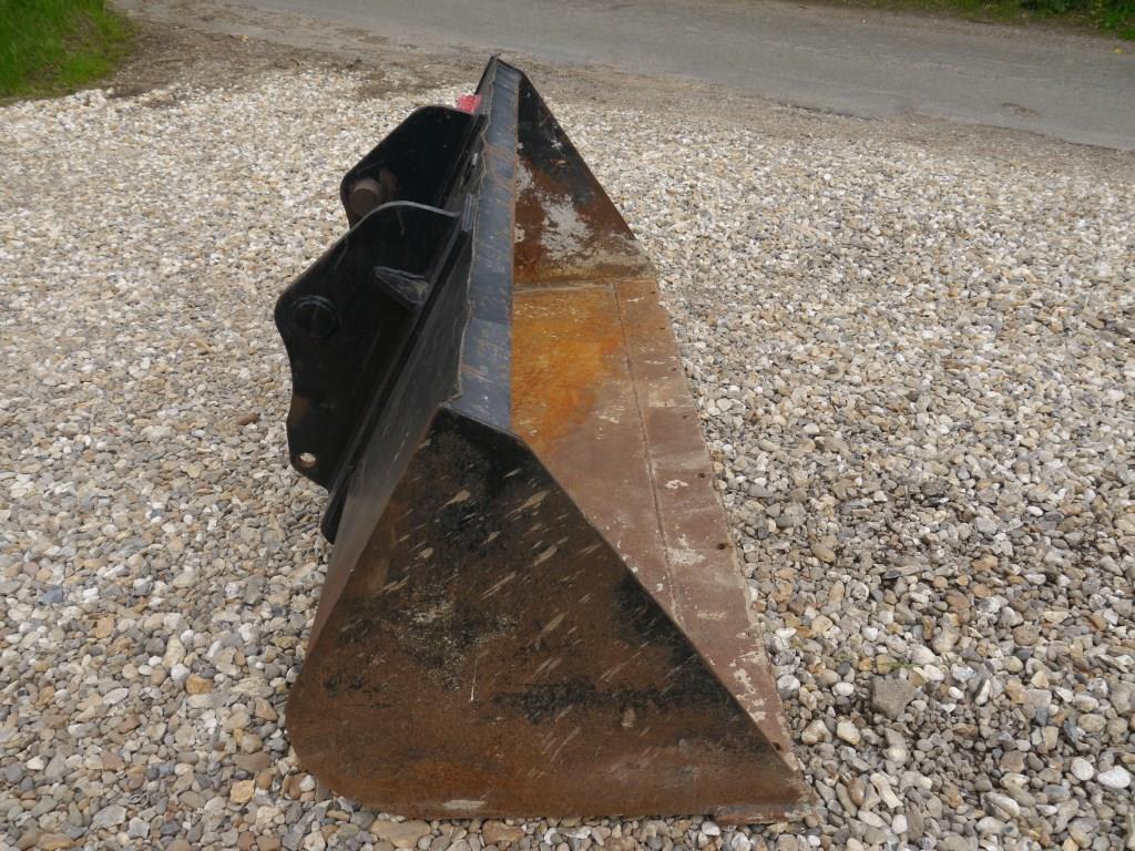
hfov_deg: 63.4
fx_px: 918
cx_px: 568
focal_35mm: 28
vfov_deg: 49.7
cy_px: 426
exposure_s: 1/320
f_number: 5.6
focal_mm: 14
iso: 160
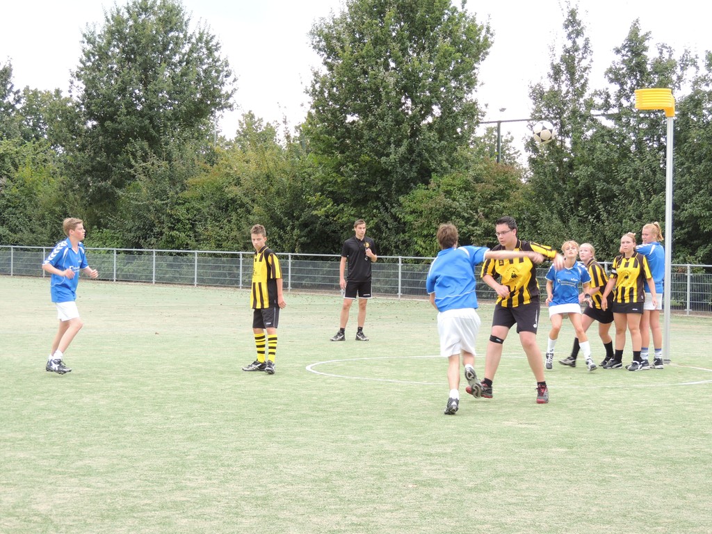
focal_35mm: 90
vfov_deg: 16.4
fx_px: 1851
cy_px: 267
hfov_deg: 21.8
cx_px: 356
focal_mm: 16
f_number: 4.1
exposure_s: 1/100
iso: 100
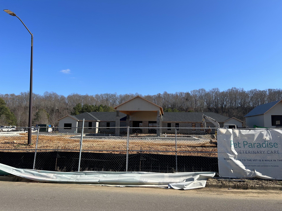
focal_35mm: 26
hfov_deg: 67.3
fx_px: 212
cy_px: 106
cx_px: 141
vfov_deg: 53.1
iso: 50
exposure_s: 1/3704
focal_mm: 5.7
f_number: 1.5
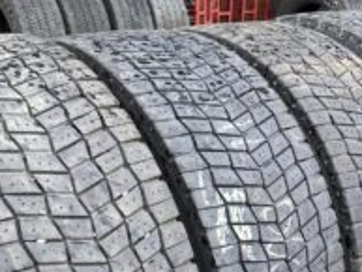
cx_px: 201
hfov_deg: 33.2
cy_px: 269
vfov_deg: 24.2
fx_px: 607
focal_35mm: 58
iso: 32
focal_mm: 4.25
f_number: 1.8
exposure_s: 1/170
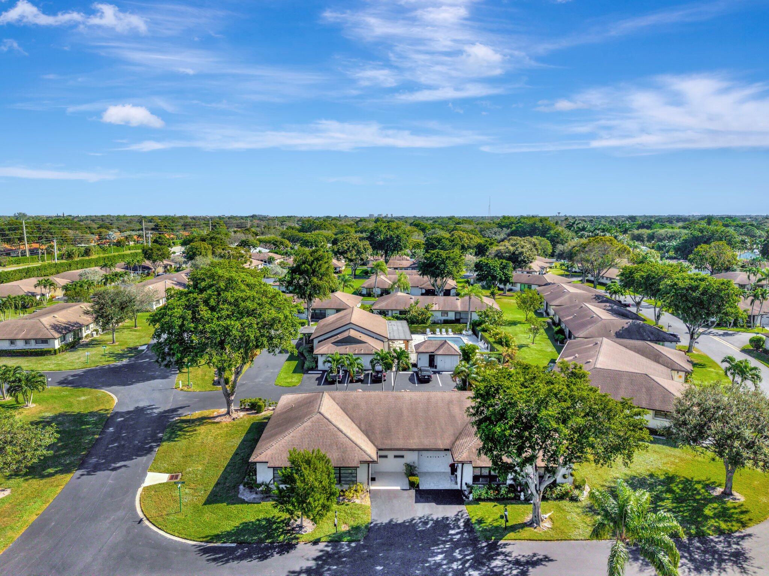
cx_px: 384
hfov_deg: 71.6
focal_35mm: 24
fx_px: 533
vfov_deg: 56.8
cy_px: 288
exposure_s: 1/4000
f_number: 1.8
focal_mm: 8.67
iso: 210
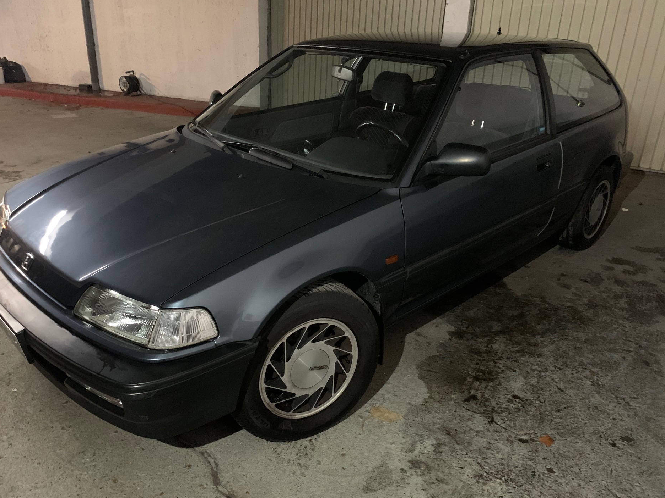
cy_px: 238
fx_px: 538
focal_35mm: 28
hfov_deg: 63.4
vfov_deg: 49.7
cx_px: 308
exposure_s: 1/20
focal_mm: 4.25
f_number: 1.8
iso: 800
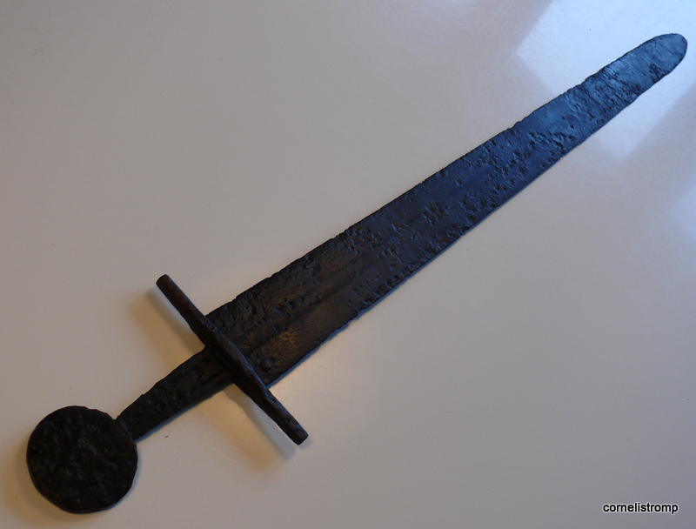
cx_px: 348
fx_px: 909
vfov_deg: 32.4
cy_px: 264
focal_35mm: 45
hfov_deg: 41.9
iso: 100
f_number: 3.2
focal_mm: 9.6
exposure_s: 1/40
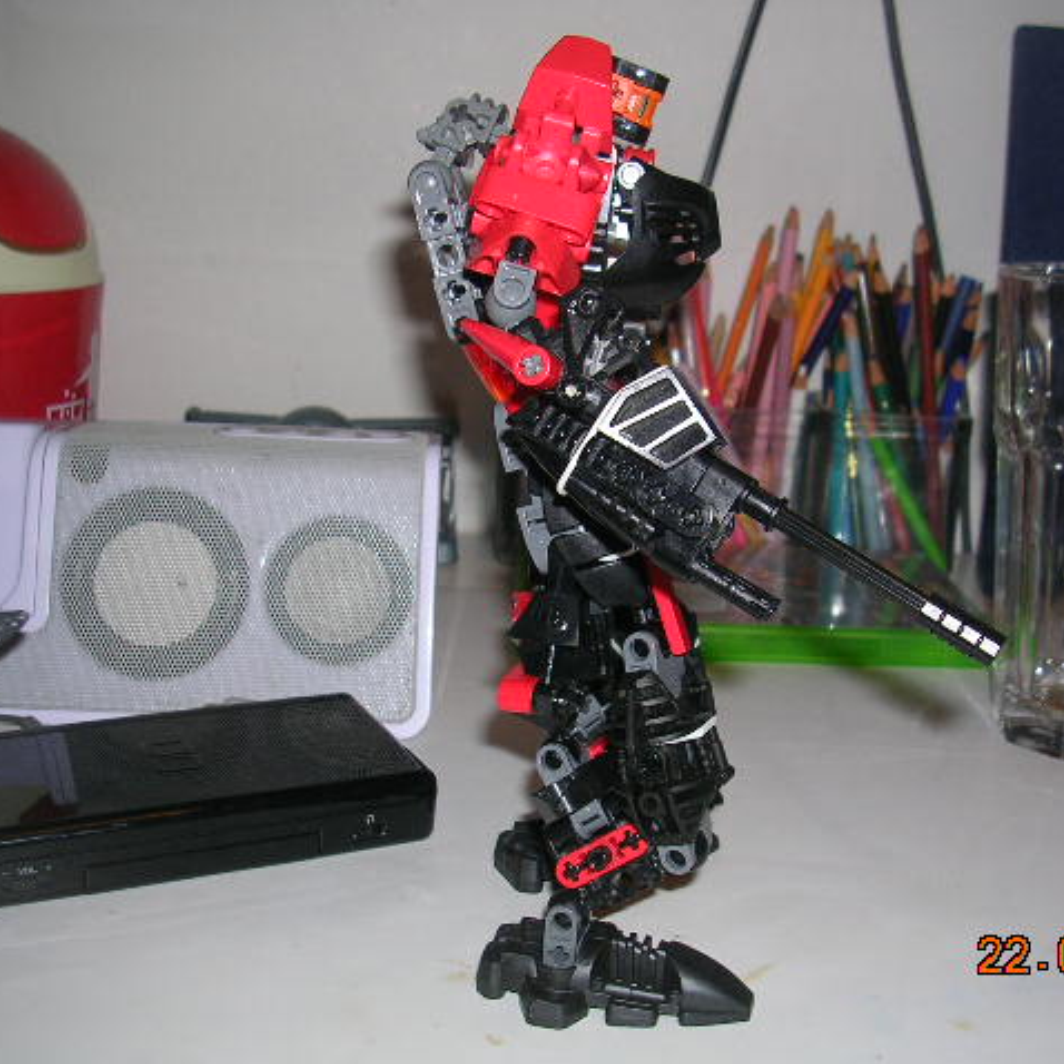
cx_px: 625
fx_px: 1565
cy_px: 532
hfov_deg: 37.4
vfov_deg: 37.6
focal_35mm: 45
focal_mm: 5.8
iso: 50
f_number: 2.8
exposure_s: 1/60.1
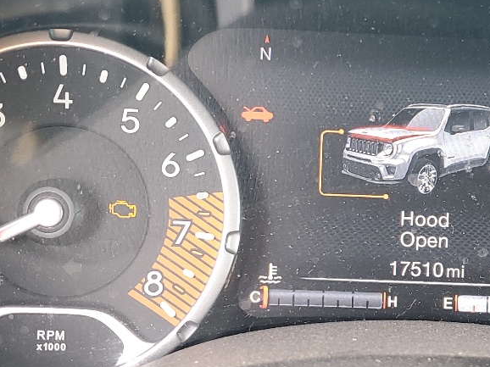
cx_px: 379
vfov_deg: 20.4
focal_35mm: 72
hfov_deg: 26.6
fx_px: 1019
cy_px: 227
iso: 57
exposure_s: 1/60.2
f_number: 1.5
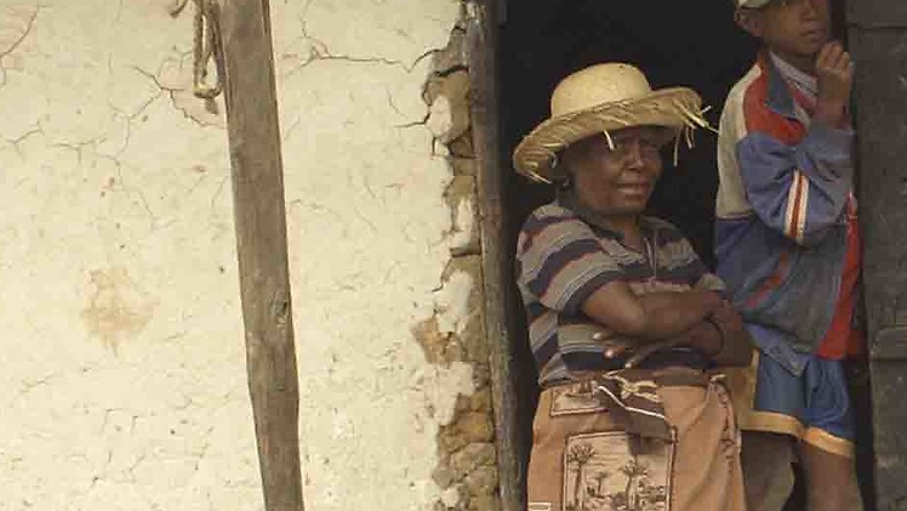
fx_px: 3632
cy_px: 230
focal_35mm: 151
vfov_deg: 8.0
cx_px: 935
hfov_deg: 14.0
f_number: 5
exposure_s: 1/160
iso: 100
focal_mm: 30
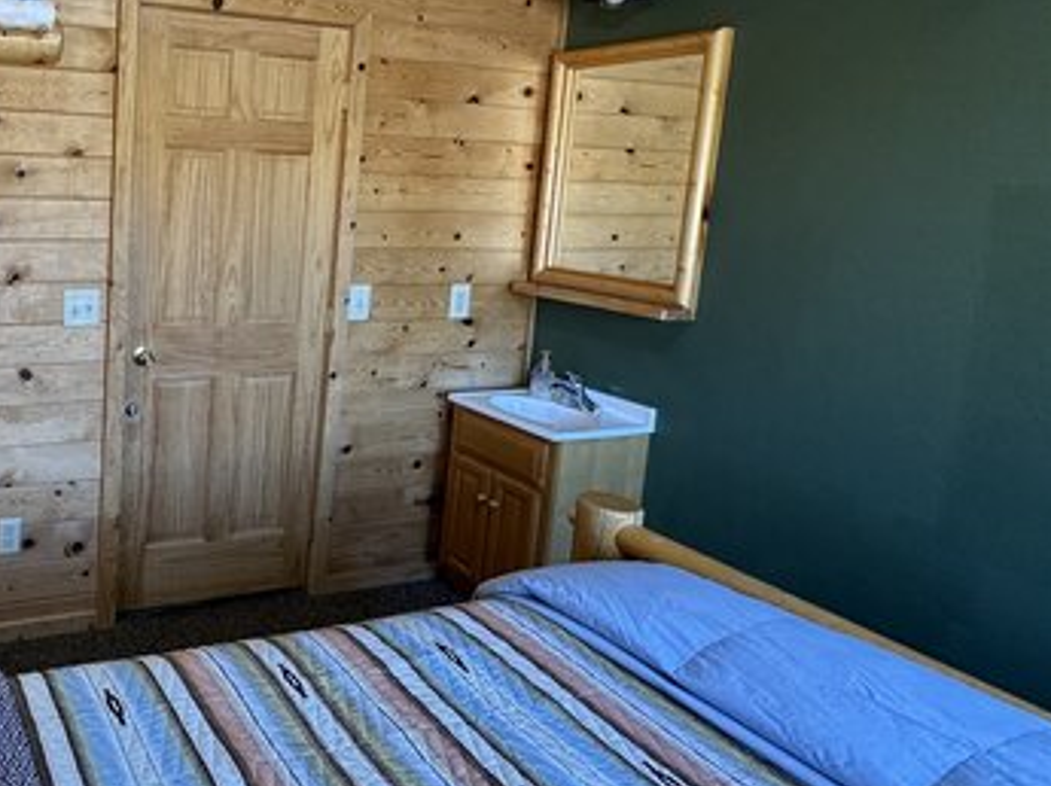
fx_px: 789
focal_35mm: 26
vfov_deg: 52.2
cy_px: 274
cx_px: 113
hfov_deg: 58.1
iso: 200
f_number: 2.2
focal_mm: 2.22
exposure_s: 1/60
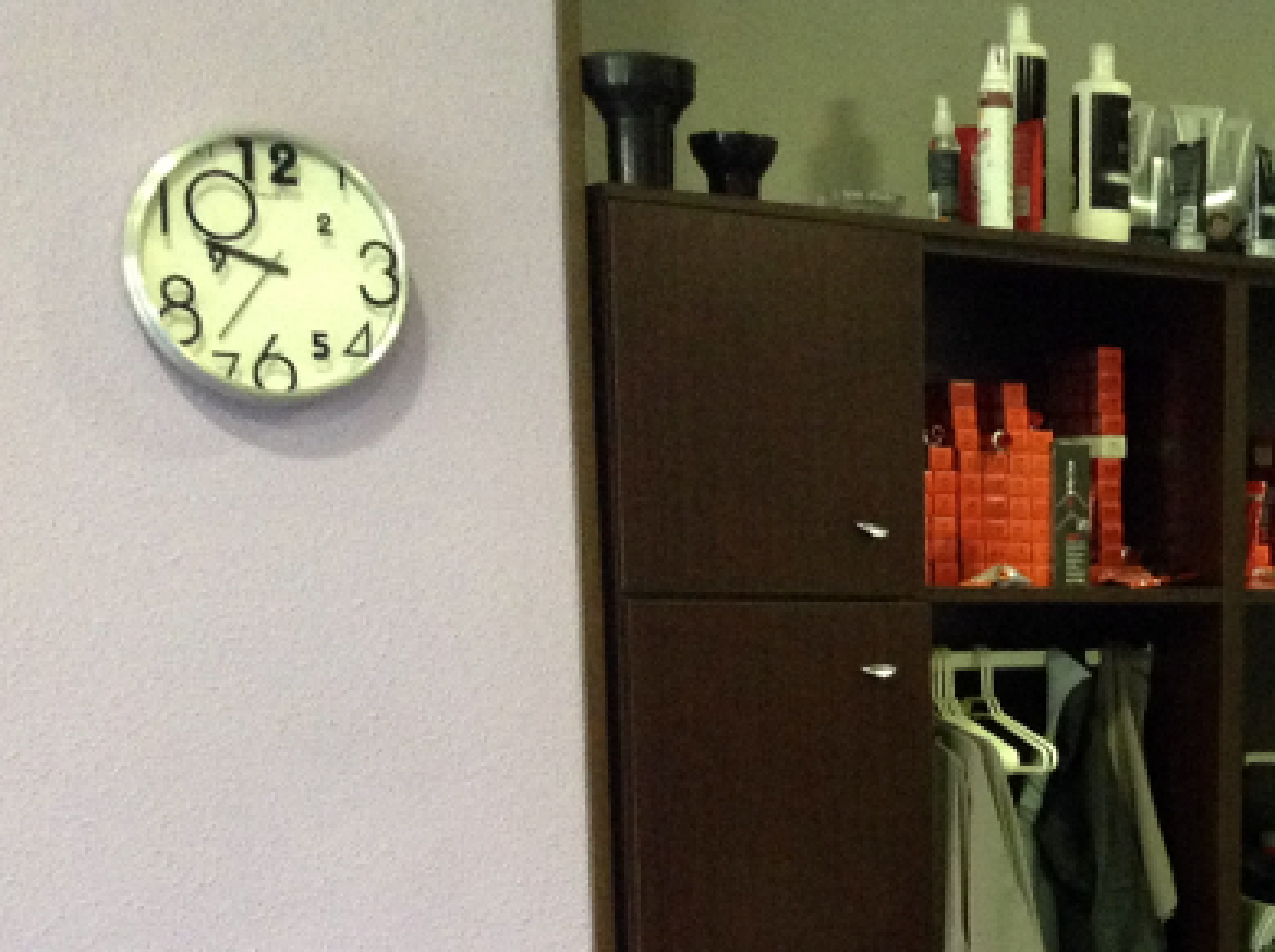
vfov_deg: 20.8
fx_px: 2500
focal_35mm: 68
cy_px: 955
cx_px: 1208
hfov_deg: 27.3
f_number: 2.4
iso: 250
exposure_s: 1/15
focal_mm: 3.3
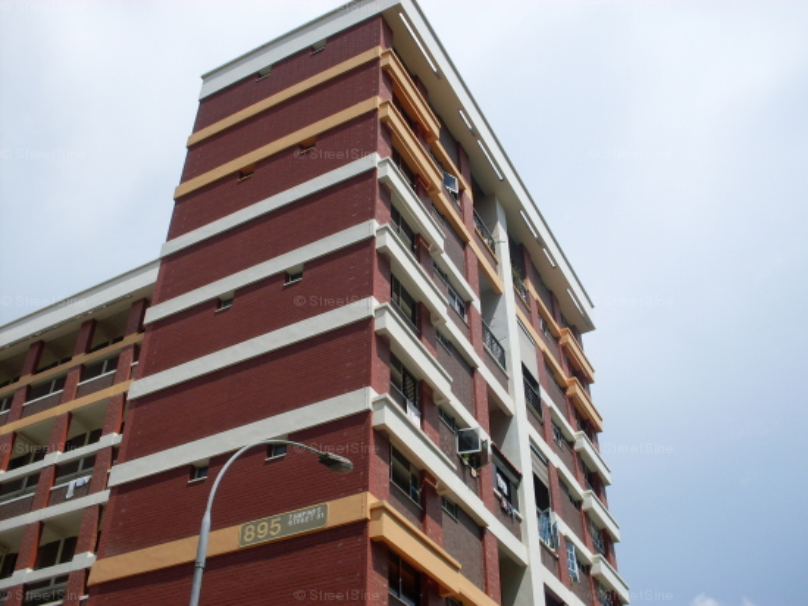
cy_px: 303
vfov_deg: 37.7
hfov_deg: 49.0
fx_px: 887
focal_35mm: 38
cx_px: 404
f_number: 8.4
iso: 80
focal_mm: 6.3
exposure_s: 1/350
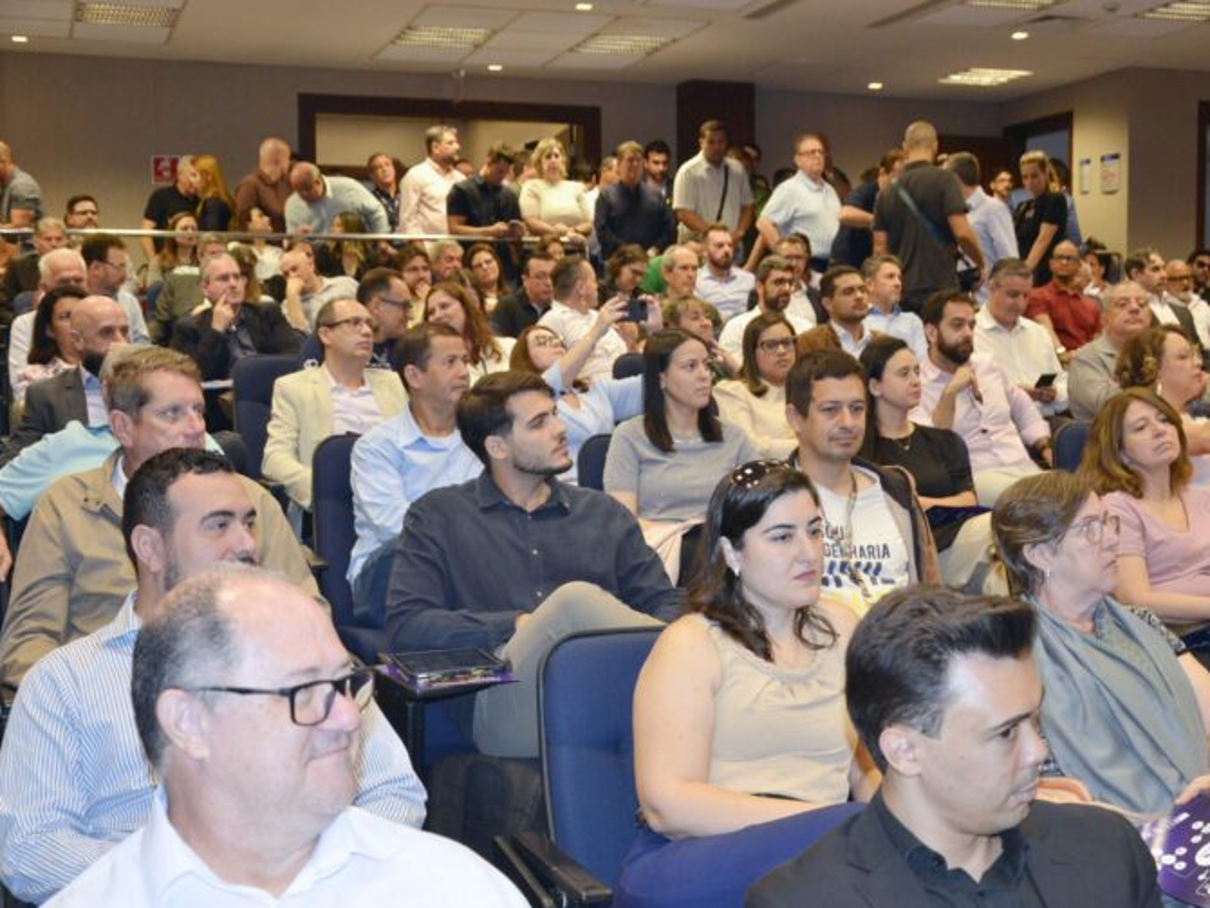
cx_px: 661
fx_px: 2308
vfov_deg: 22.3
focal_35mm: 66
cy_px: 456
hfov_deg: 29.4
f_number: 4.5
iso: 800
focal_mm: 40
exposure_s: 1/60
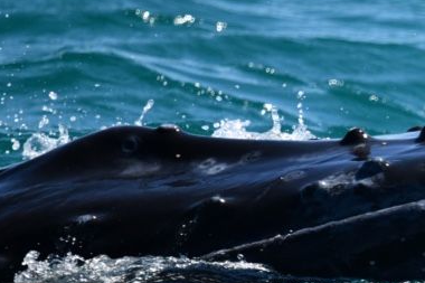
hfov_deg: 1.6
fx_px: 14903
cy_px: 183
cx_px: 318
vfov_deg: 1.1
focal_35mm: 1263
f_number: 6.3
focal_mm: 600
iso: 1800
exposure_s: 1/8000
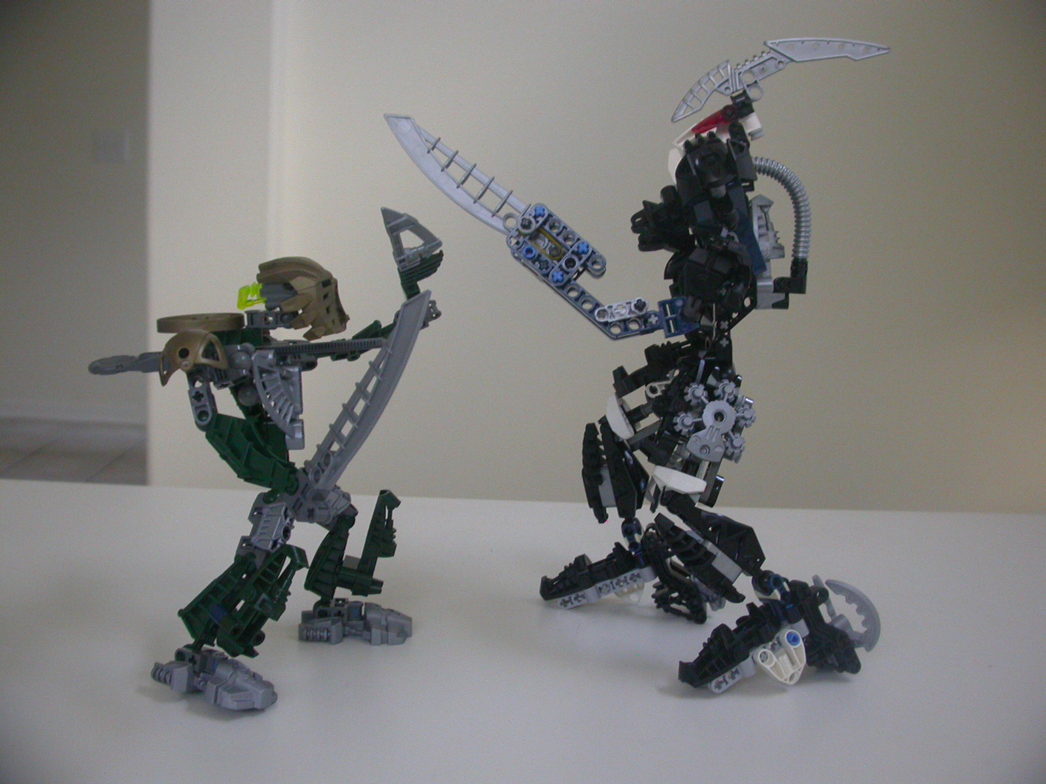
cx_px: 523
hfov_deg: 49.0
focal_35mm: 38
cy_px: 392
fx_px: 1148
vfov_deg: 37.7
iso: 200
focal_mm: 7.85
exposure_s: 1/60
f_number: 2.6
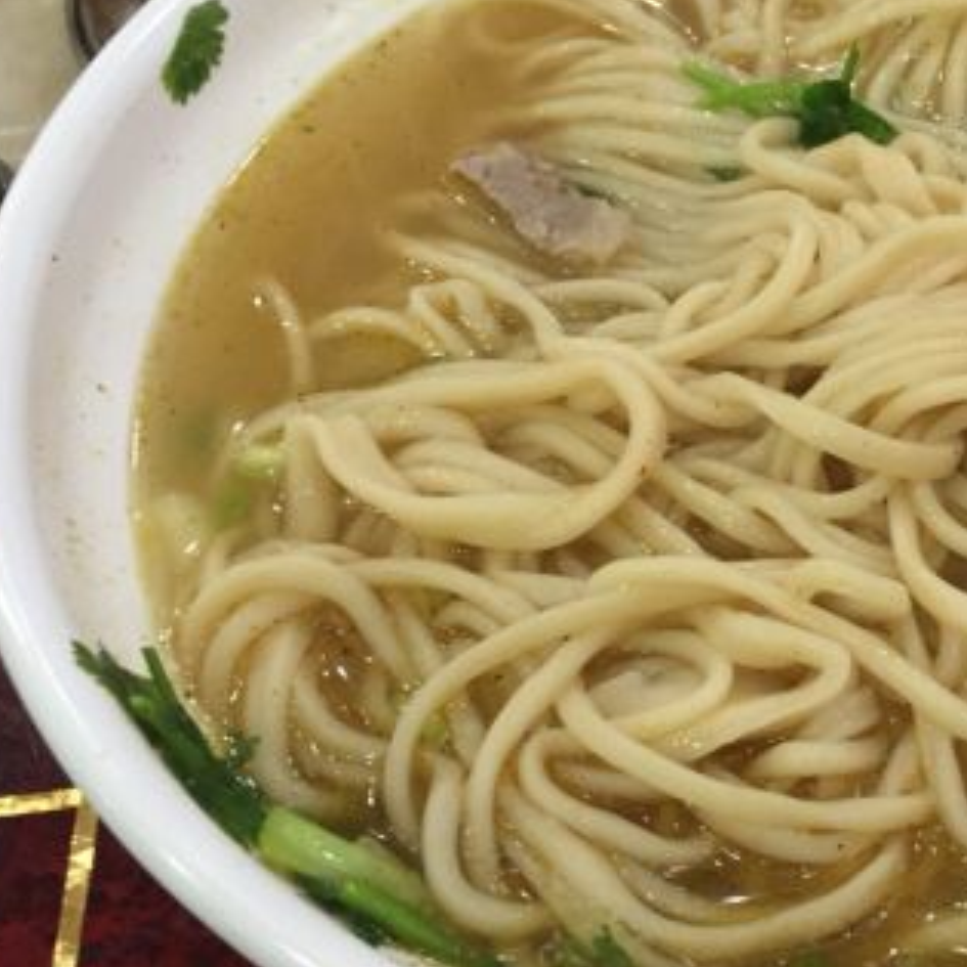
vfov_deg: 30.0
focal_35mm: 57
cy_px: 450
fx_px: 1801
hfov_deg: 28.1
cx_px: 979
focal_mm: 4.15
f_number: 2.2
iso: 160
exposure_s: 1/33
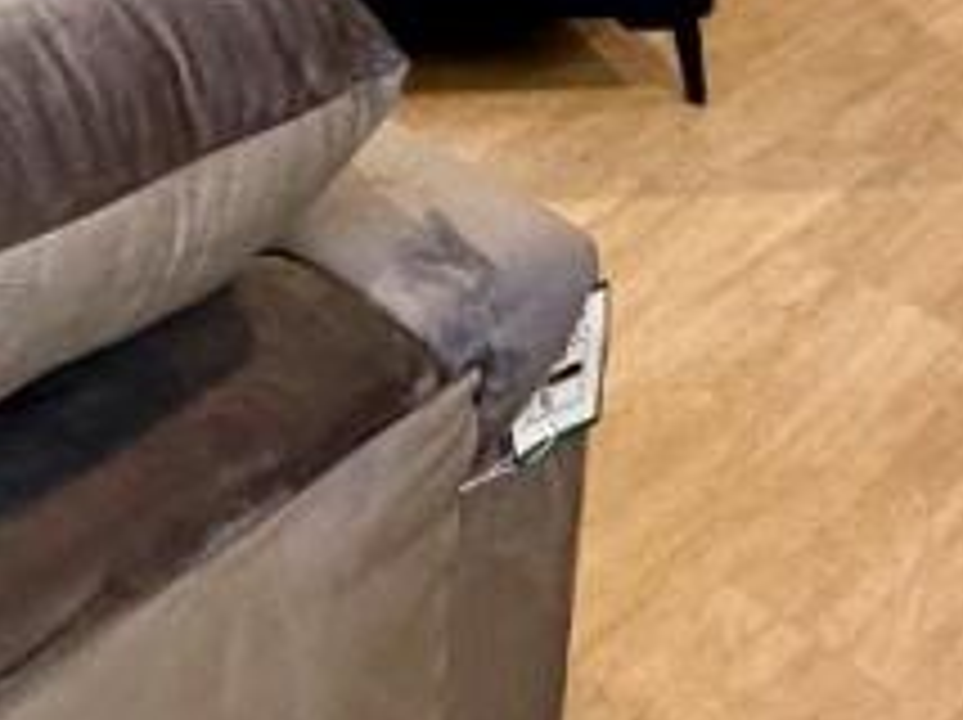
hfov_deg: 25.0
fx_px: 1862
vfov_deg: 17.3
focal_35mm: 67
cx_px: -297
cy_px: -630
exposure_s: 1/100
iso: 160
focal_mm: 2.22
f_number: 2.2
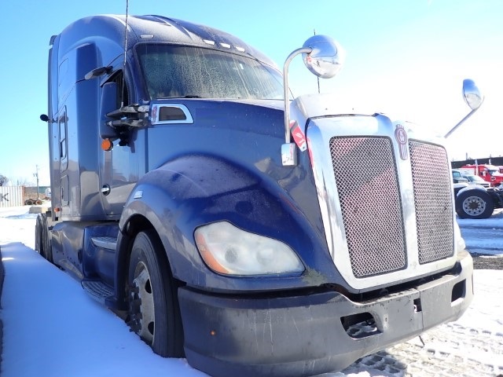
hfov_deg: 69.4
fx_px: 363
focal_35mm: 25
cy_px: 188
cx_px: 252
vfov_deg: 54.9
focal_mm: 4.5
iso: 100
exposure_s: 1/125
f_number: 5.6
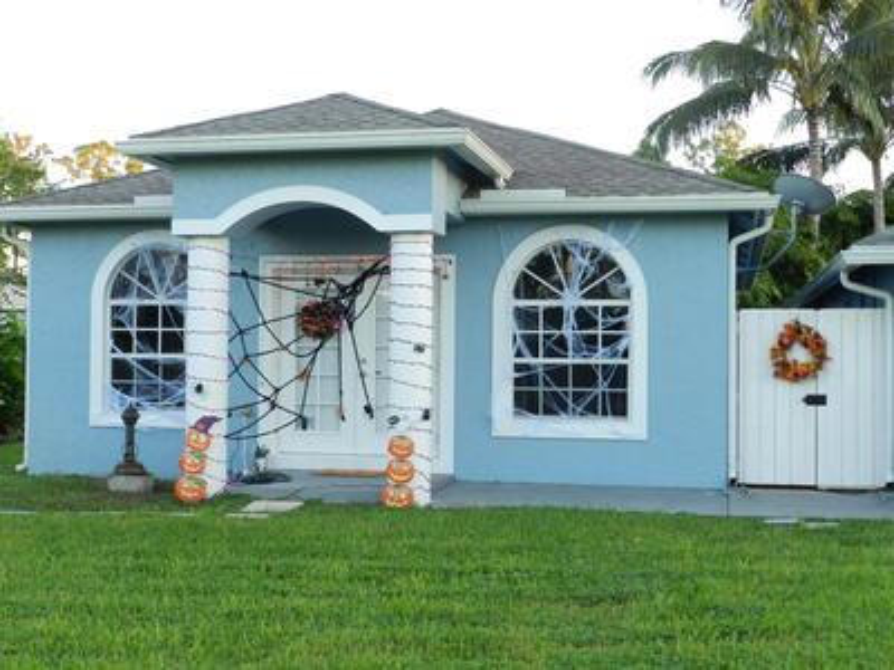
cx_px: 447
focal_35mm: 46
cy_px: 335
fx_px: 1188
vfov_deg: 31.5
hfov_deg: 41.2
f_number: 4.2
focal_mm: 8.1
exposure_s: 1/30
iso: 160
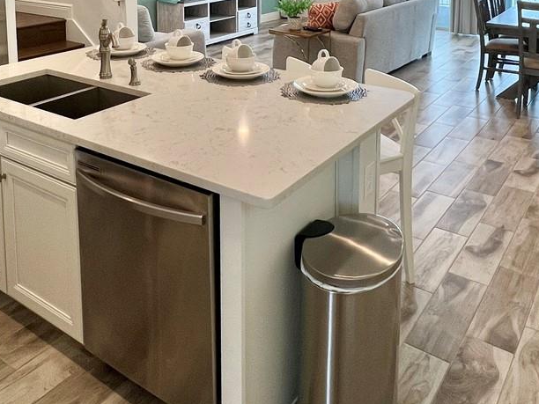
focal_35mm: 34
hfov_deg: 54.0
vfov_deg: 36.8
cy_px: -15
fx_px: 529
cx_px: 269
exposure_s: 1/120
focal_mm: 1.57
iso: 125
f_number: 1.8
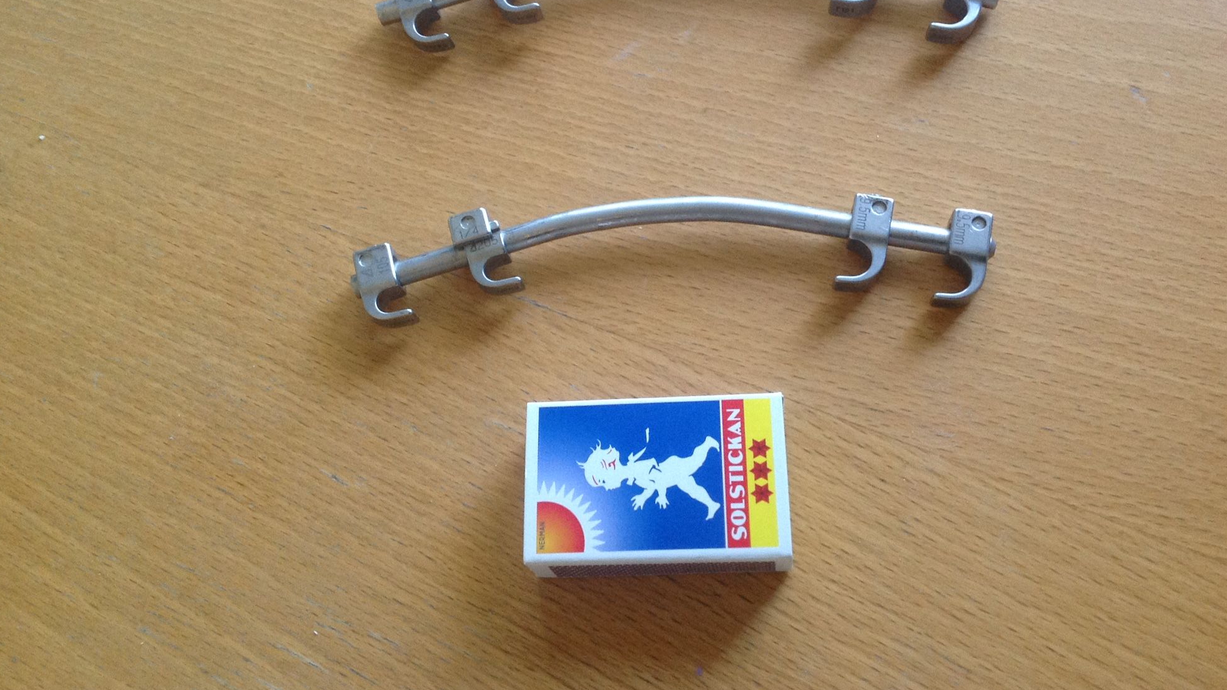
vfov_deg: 29.6
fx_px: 1301
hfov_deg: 50.5
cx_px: 640
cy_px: 254
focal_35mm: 40
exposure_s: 1/15
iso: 125
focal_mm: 4.28
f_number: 2.4
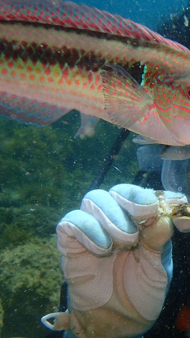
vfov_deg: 47.1
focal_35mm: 43
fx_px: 385
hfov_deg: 25.4
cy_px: 200
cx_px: 218
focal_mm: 4.5
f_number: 2.8
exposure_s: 1/640
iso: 100
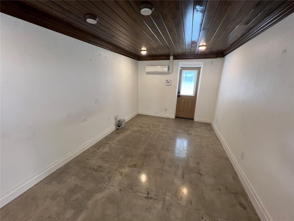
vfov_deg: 89.9
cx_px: 147
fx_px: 110
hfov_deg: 106.2
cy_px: 110
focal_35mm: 13
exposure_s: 1/60
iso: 200
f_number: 1.8
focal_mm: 1.57
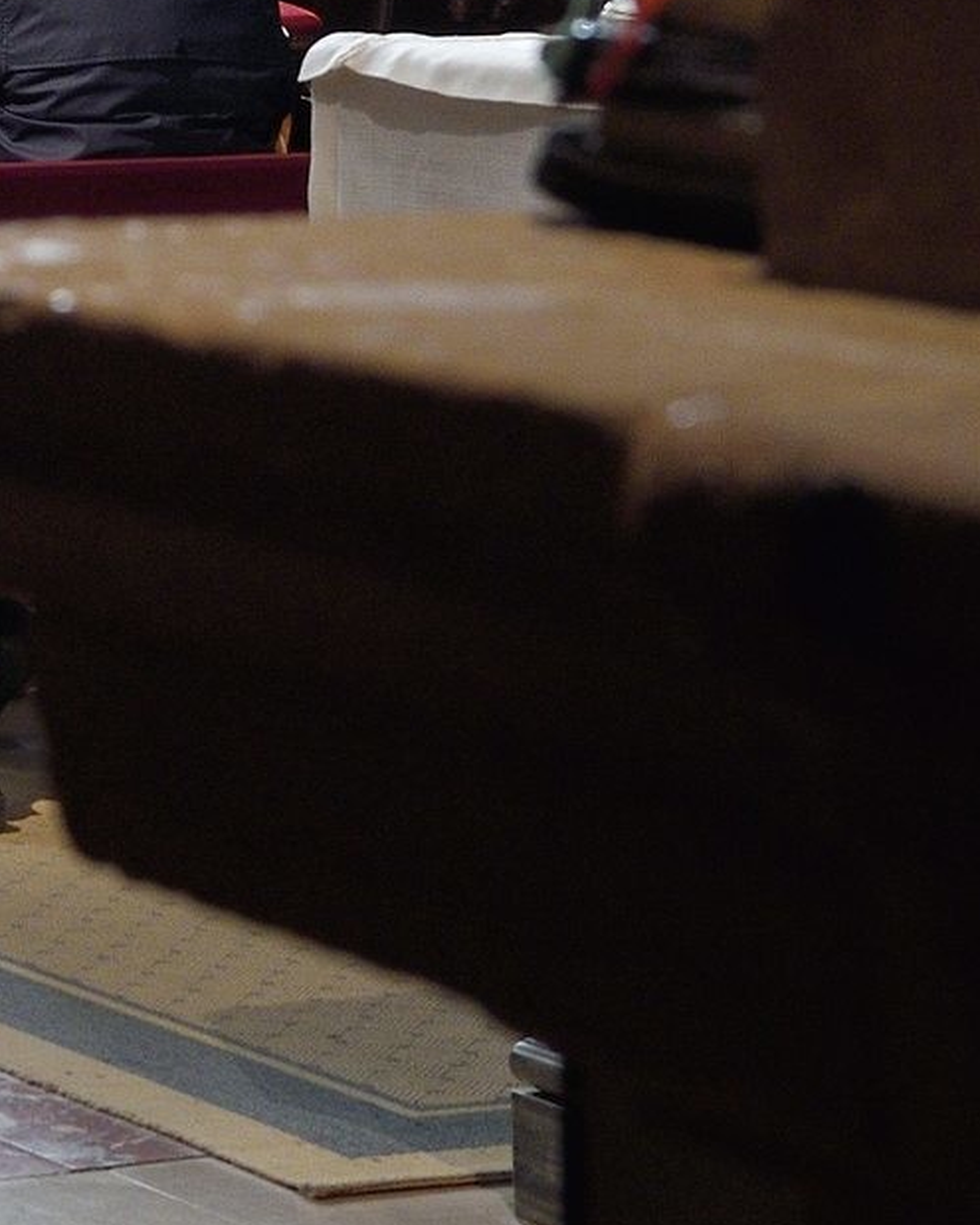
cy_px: -690
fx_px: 6346
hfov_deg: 8.6
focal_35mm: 175
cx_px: -572
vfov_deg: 10.6
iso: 1600
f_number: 9
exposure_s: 1/50
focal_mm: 48
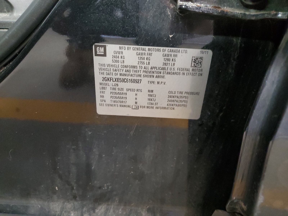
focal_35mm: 26
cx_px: 144
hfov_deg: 67.3
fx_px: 216
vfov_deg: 53.1
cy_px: 108
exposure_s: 1/15
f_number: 1.5
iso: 424
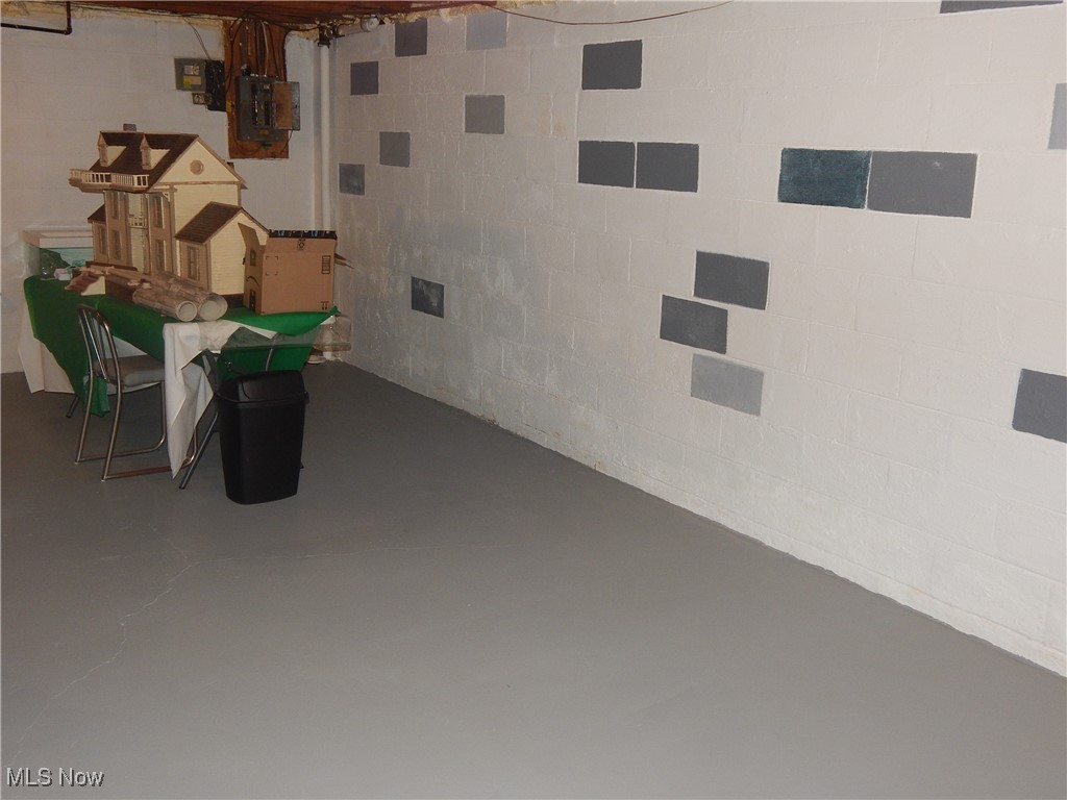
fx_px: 1048
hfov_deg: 54.0
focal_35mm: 34
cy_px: 400
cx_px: 534
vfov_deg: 41.8
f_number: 3.3
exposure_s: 1/30
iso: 250
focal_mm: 6.1
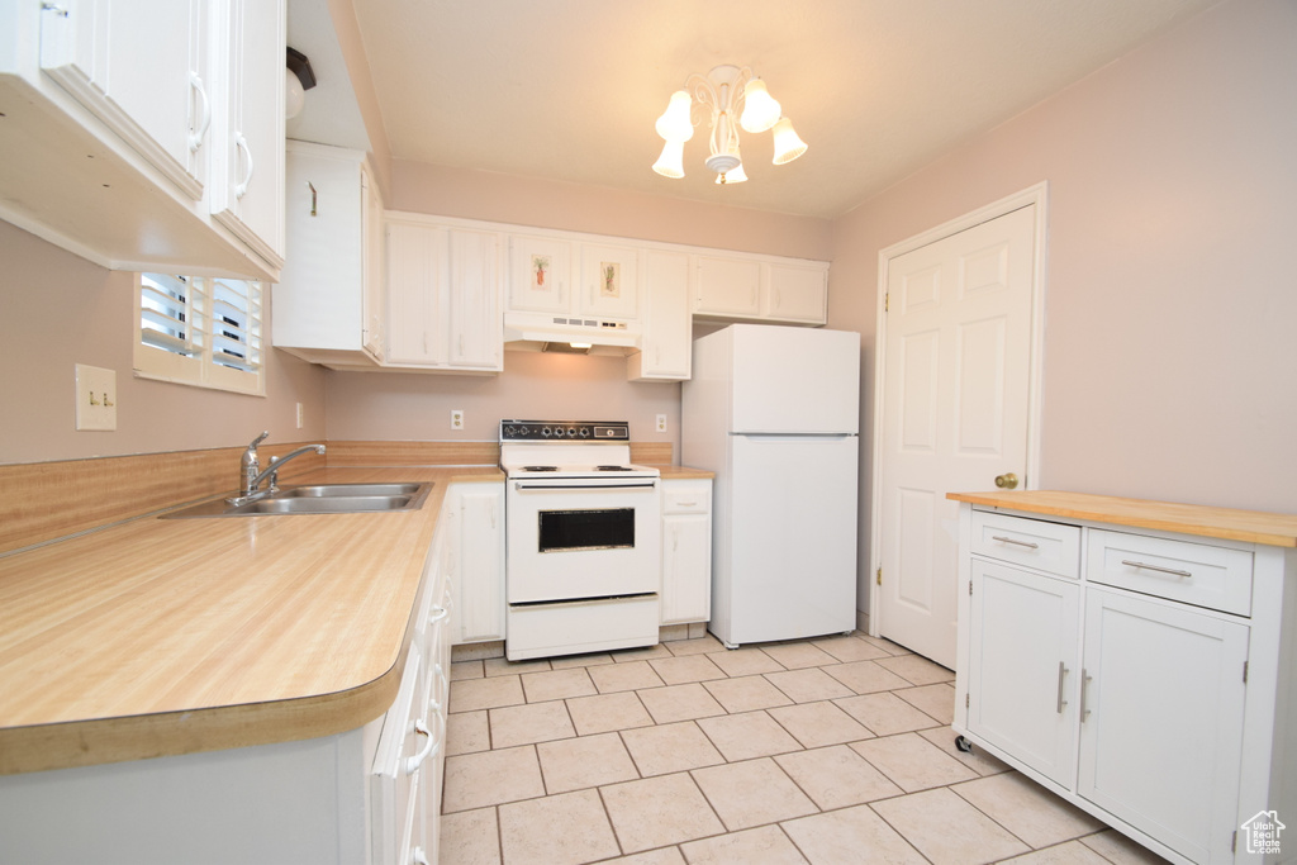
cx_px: 648
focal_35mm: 15
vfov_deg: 77.3
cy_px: 432
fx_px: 540
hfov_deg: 100.4
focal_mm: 10
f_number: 5.6
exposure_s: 1/125
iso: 640
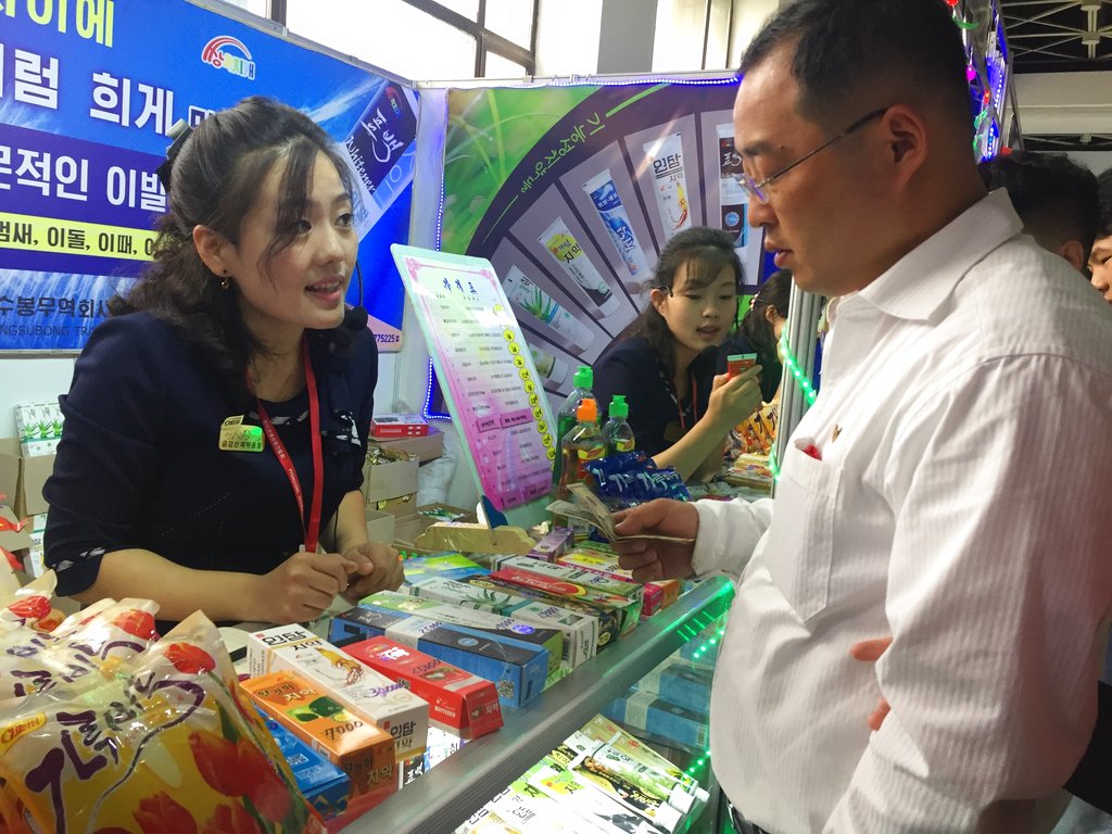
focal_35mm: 29
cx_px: 556
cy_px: 417
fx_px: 932
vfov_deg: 48.2
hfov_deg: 61.7
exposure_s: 1/30
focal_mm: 4.15
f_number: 2.2
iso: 50
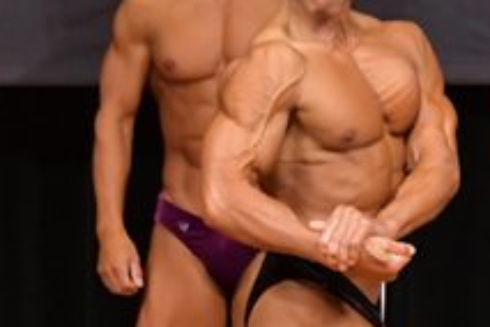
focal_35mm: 984
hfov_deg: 2.1
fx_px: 13392
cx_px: 385
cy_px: 281
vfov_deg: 1.4
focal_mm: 180
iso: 5000
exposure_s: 1/400
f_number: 5.6
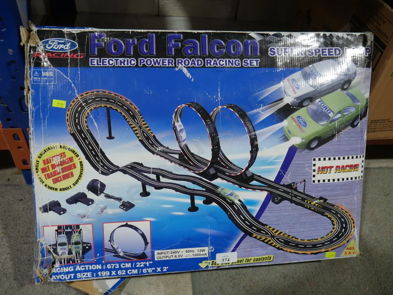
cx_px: 196
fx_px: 341
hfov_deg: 59.9
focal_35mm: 30
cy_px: 148
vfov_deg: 46.8
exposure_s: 1/60
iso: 250
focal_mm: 15
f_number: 3.6
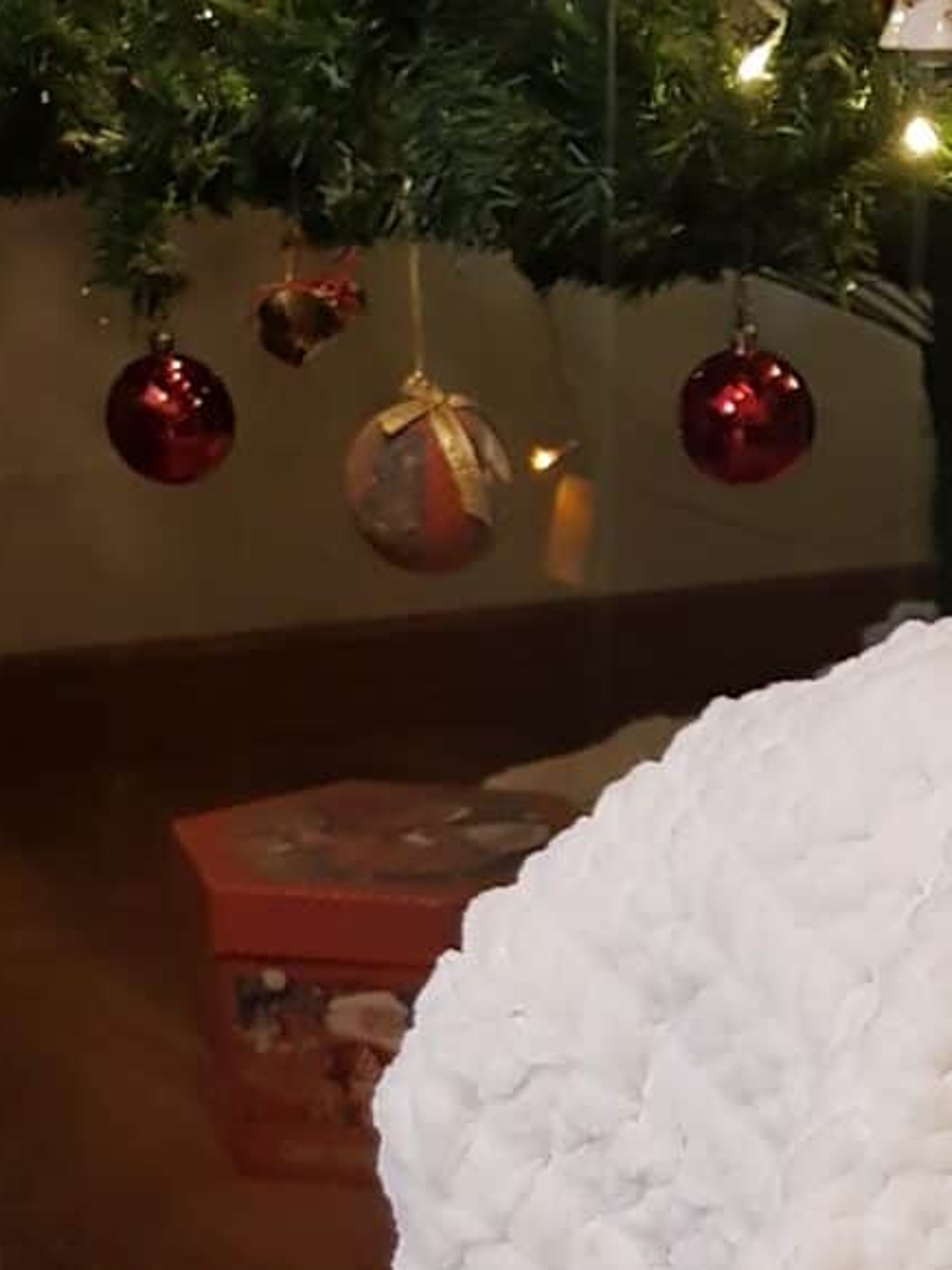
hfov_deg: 15.6
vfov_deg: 20.3
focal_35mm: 92
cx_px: 1040
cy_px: 1404
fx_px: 3375
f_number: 1.7
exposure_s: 1/17
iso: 250
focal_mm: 4.2
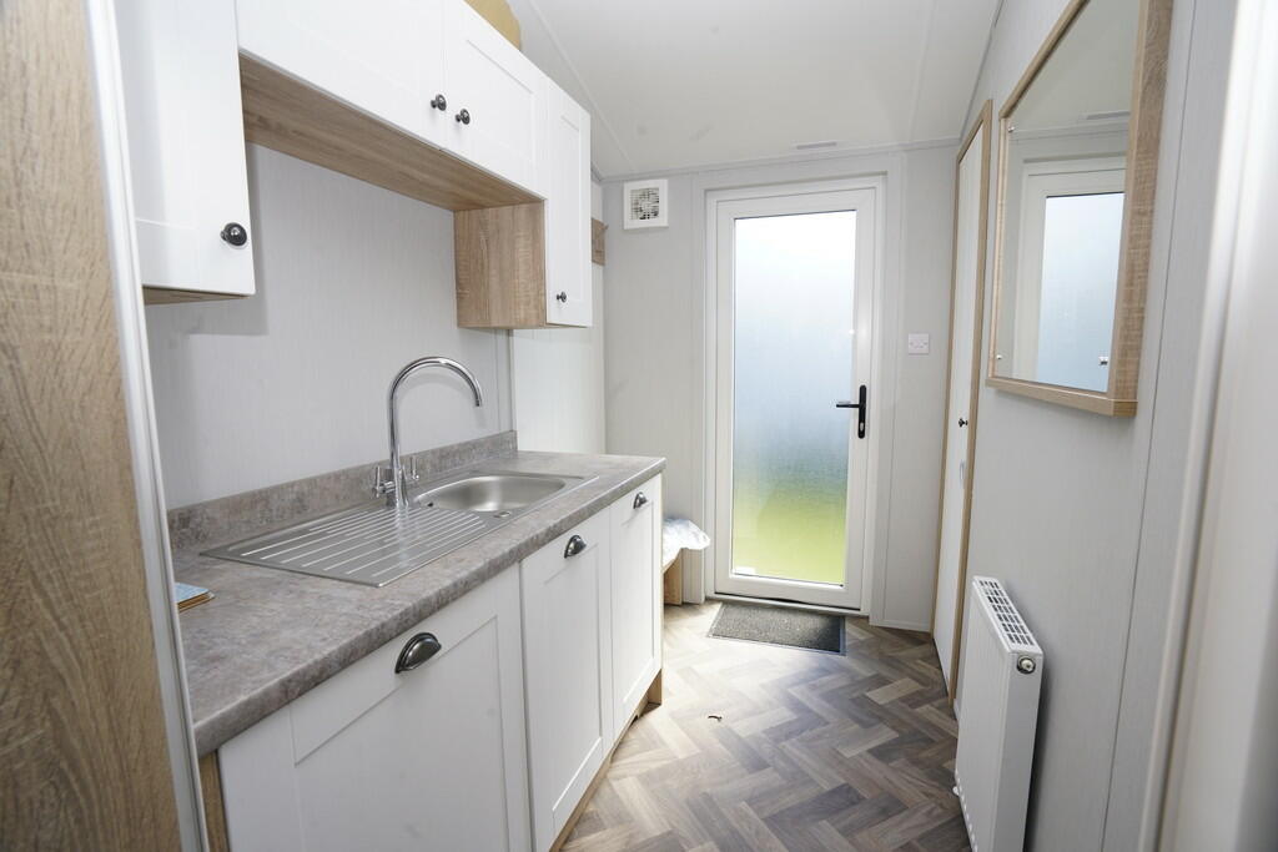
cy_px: 426
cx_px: 639
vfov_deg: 73.8
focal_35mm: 16
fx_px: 568
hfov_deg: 96.7
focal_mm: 16
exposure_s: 1/60
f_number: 11
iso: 400
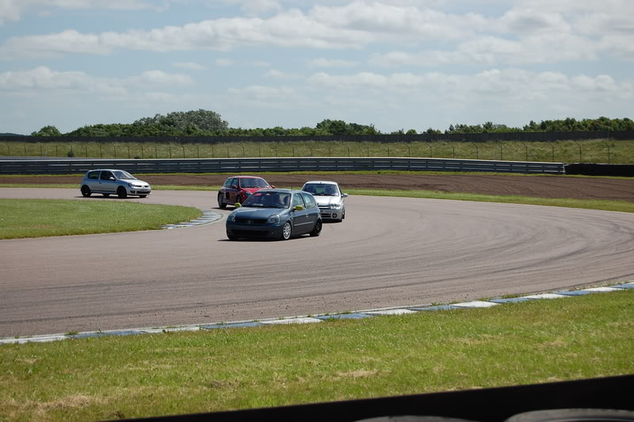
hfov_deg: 24.6
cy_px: 211
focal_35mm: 82
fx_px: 1452
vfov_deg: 16.5
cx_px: 317
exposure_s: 1/1000
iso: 200
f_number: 5.6
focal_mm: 55
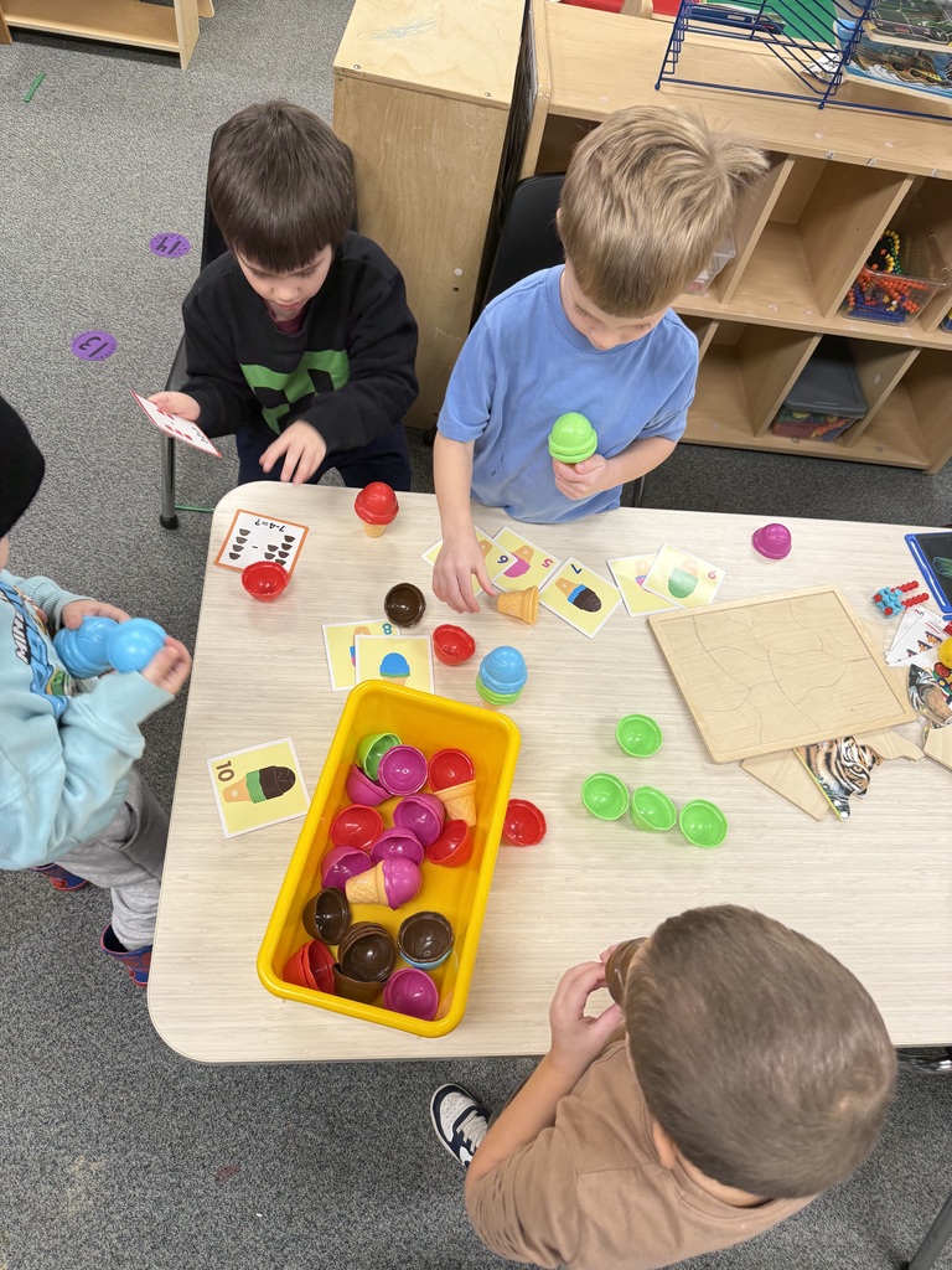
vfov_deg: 71.6
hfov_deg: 56.8
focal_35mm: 24
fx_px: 880
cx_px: 476
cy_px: 635
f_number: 1.78
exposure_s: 1/60
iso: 160
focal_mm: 6.76
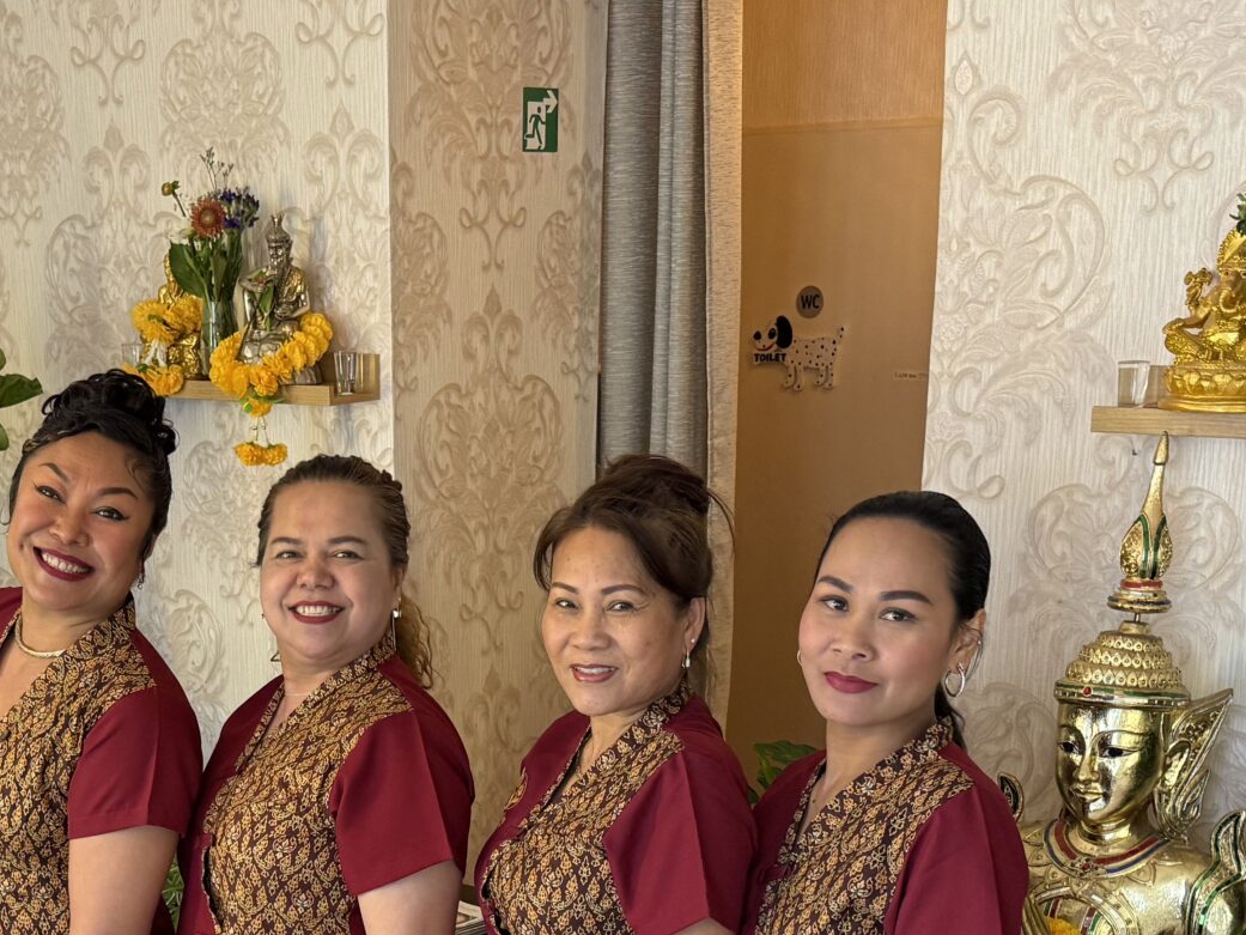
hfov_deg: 32.3
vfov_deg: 23.7
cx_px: 373
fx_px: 2124
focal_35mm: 59
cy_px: 937
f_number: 1.78
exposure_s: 1/50
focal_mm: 6.76
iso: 200
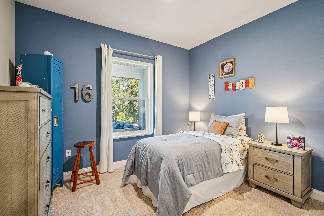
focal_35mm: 16
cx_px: 162
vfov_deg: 73.7
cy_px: 108
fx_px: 144
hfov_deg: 96.7
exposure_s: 1/8
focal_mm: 16
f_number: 8
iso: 400
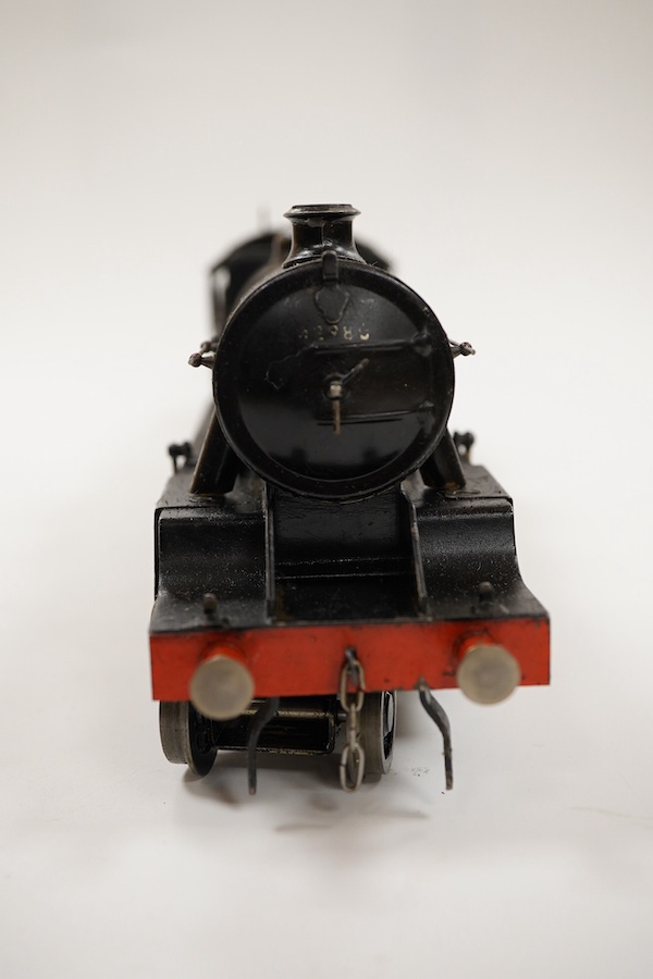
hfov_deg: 29.9
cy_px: 490
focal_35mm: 45
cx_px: 326
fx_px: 1224
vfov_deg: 43.6
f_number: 7.1
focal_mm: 30
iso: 1250
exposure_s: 1/125
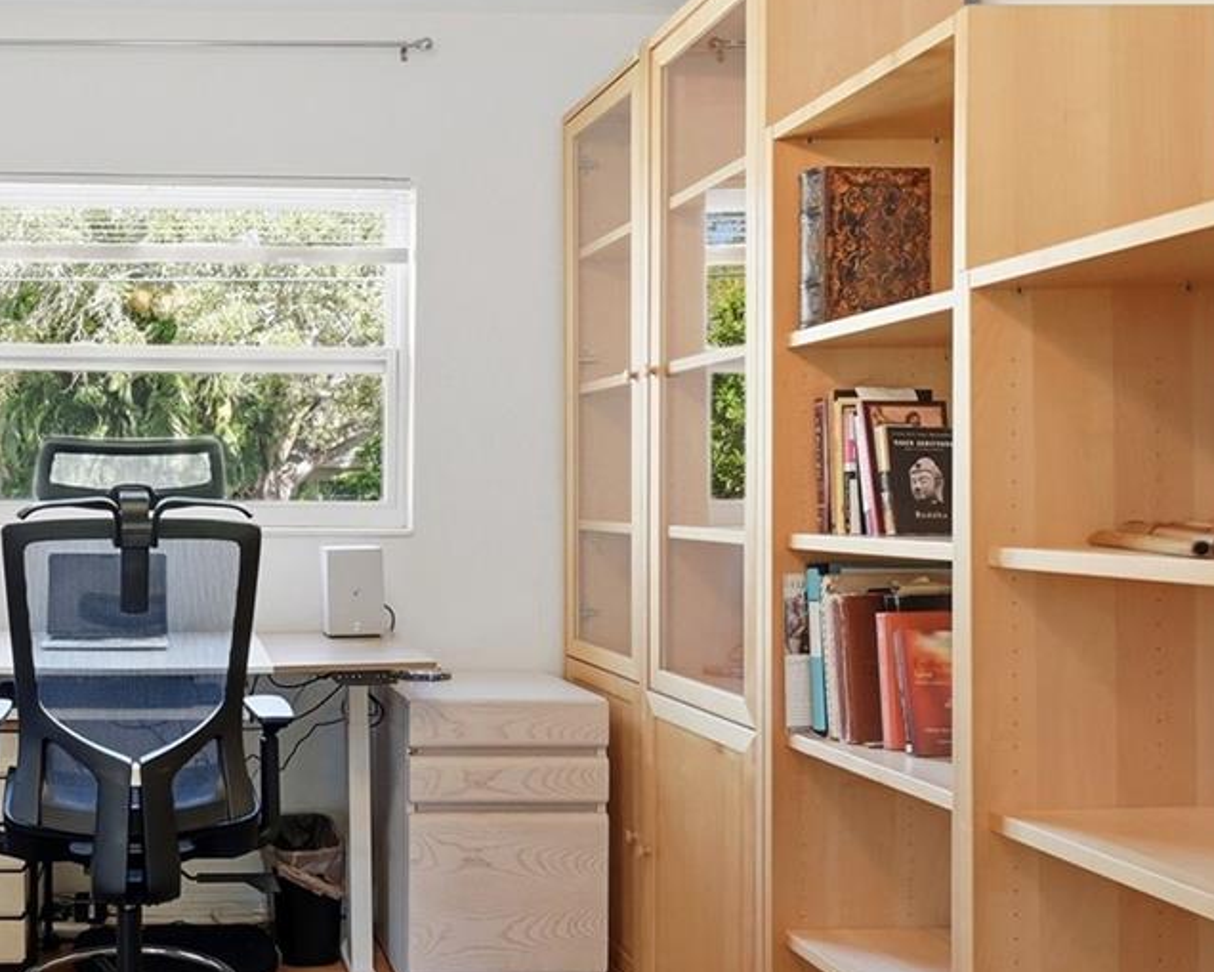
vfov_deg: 44.5
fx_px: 1186
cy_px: 532
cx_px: 166
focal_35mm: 33
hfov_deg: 49.4
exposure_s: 1/160
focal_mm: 14
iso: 250
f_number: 9
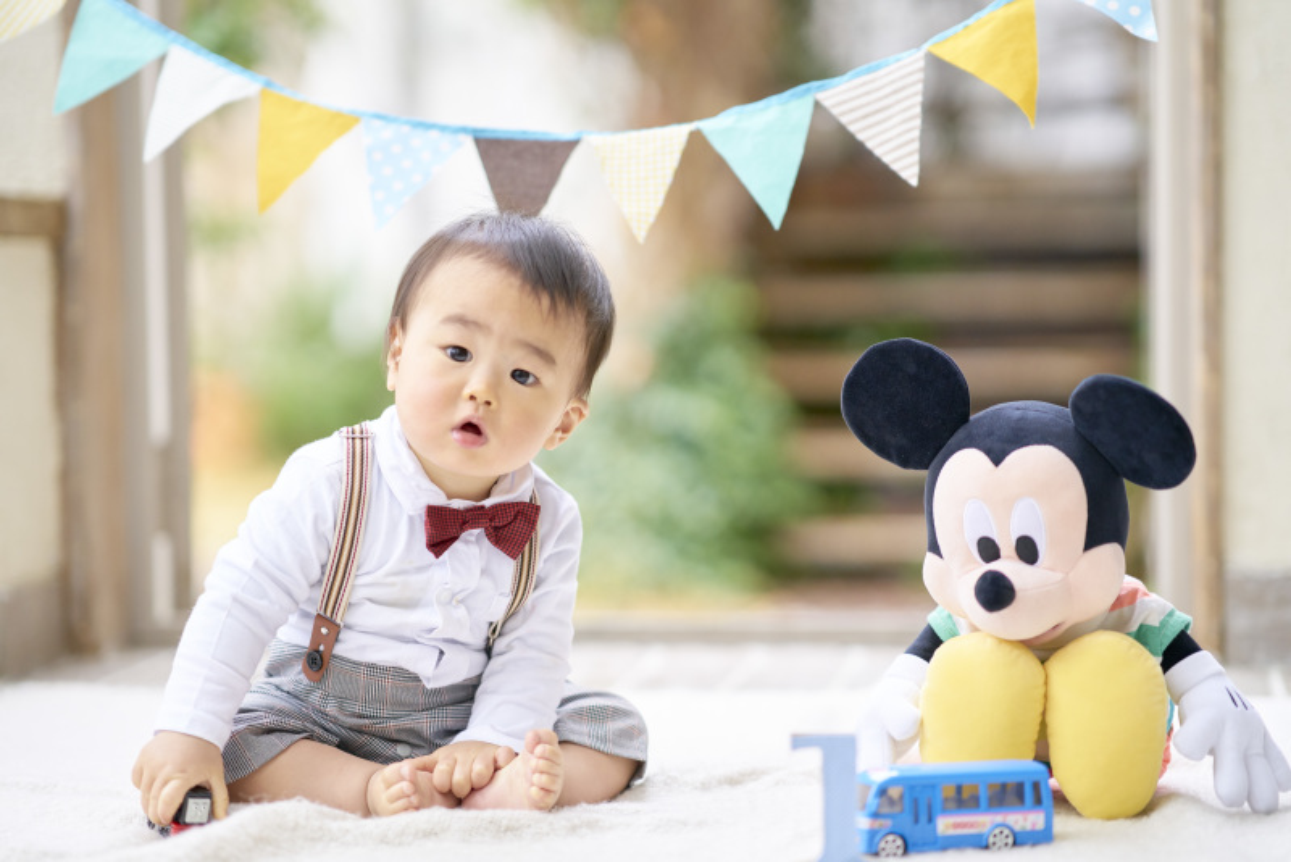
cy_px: 431
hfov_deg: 23.9
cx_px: 646
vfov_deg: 16.1
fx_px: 3049
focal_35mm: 85
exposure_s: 1/800
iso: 500
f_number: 1.6
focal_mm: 85
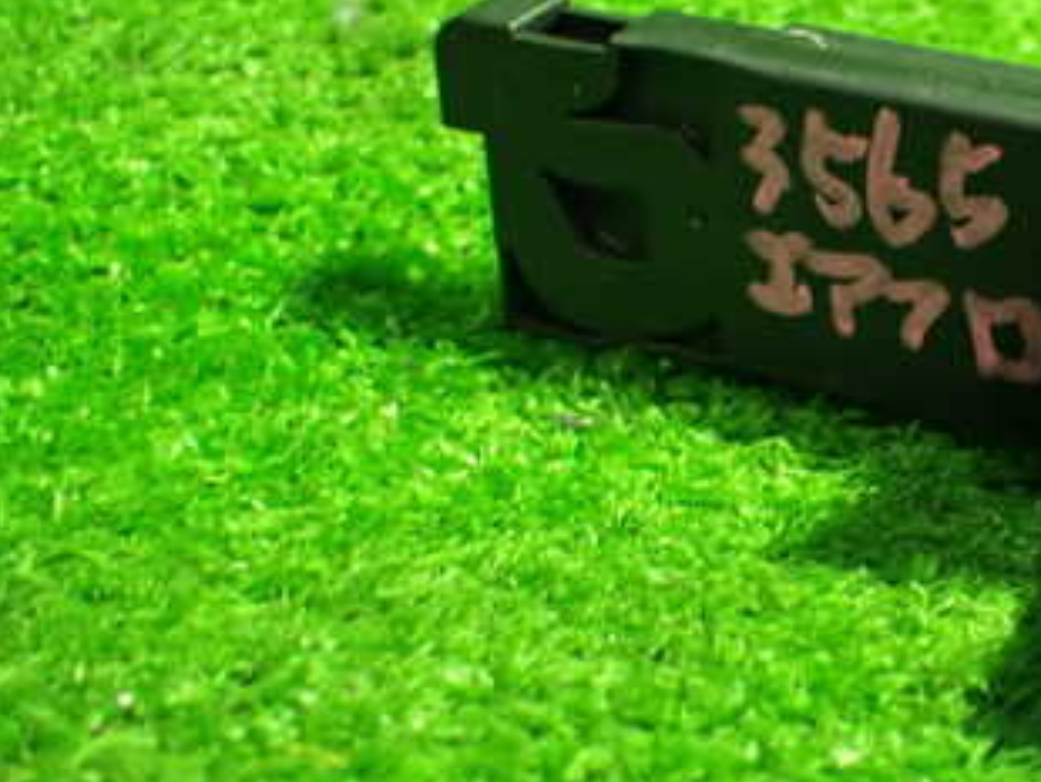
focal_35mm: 58
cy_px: 369
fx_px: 1746
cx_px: 991
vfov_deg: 25.3
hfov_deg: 31.2
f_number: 2.3
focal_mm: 5.4
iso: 800
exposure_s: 1/40
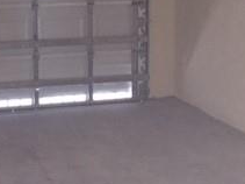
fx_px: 622
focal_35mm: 88
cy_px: 42
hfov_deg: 22.1
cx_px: 75
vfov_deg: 16.7
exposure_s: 1/16
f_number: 2.2
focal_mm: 4.15
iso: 250
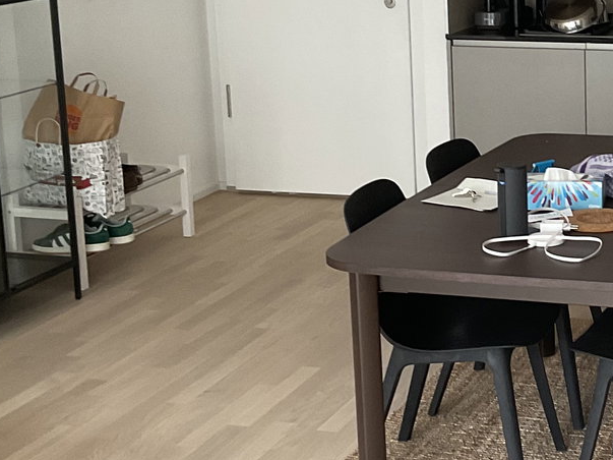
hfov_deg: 23.9
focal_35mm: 77
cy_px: 105
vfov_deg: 19.0
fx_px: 1363
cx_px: 654
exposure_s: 1/71
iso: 64
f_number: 1.8
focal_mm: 3
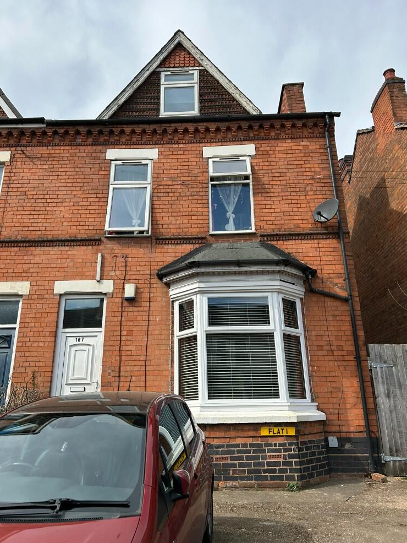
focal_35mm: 27
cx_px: 200
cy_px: 262
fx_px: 423
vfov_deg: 65.3
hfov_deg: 51.4
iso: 50
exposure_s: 1/3356
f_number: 1.5
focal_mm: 5.7
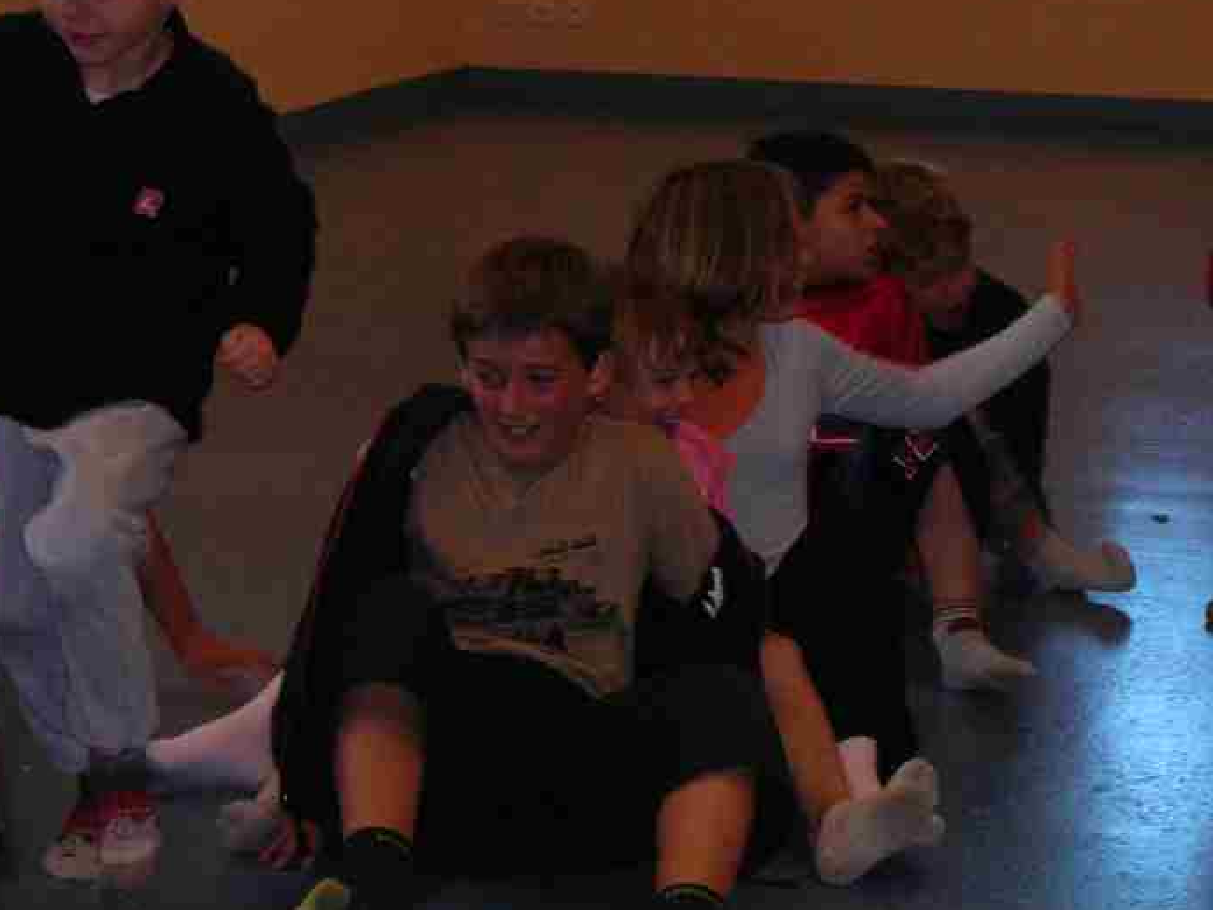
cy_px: 397
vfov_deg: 12.5
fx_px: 4171
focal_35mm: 119
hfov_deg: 16.5
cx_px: 802
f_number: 4.2
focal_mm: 12.7
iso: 117
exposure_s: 1/60.1
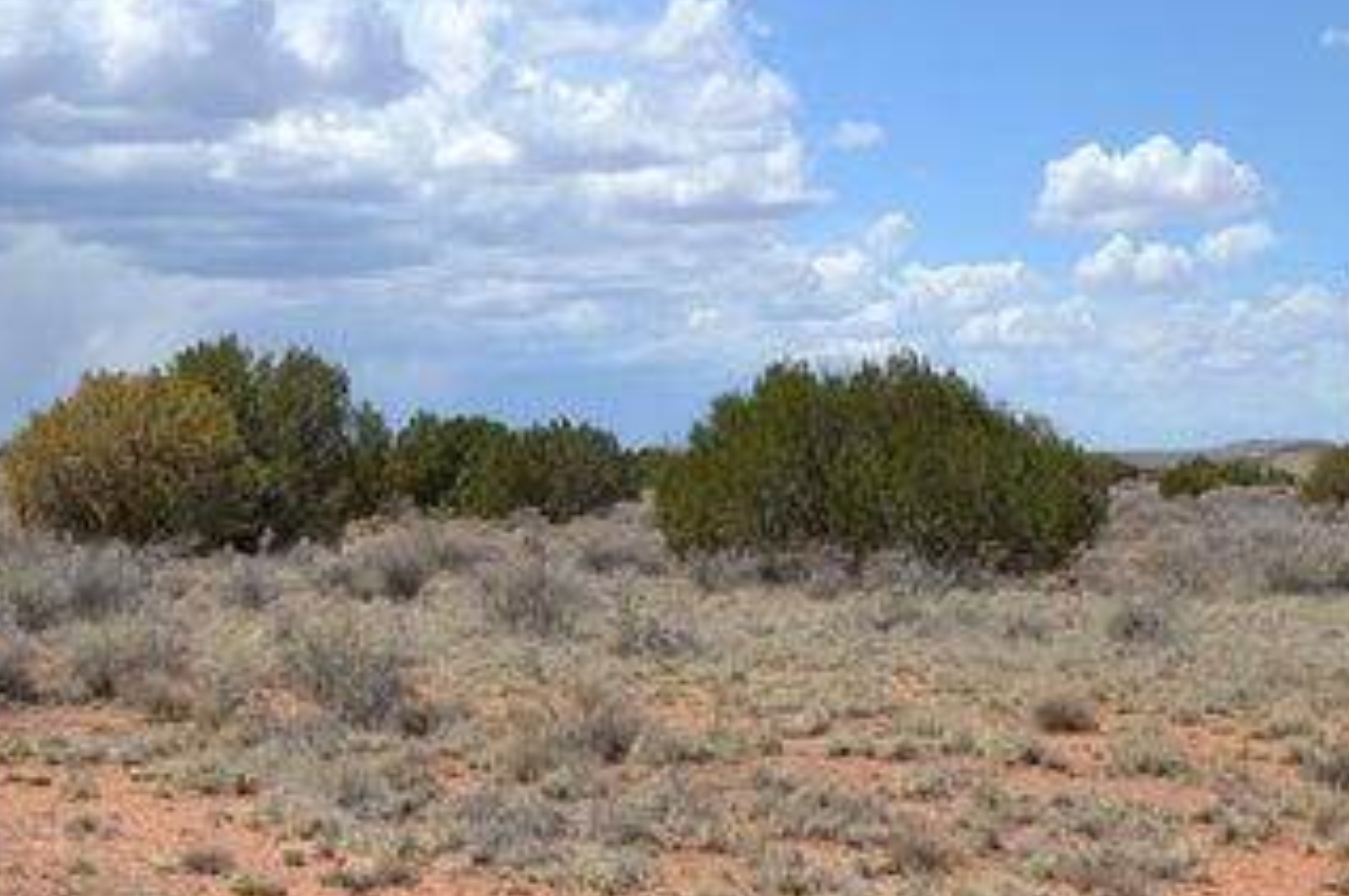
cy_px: 431
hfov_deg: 32.2
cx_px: 317
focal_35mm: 61
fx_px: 2283
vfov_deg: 22.2
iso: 100
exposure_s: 1/320
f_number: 9
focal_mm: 18
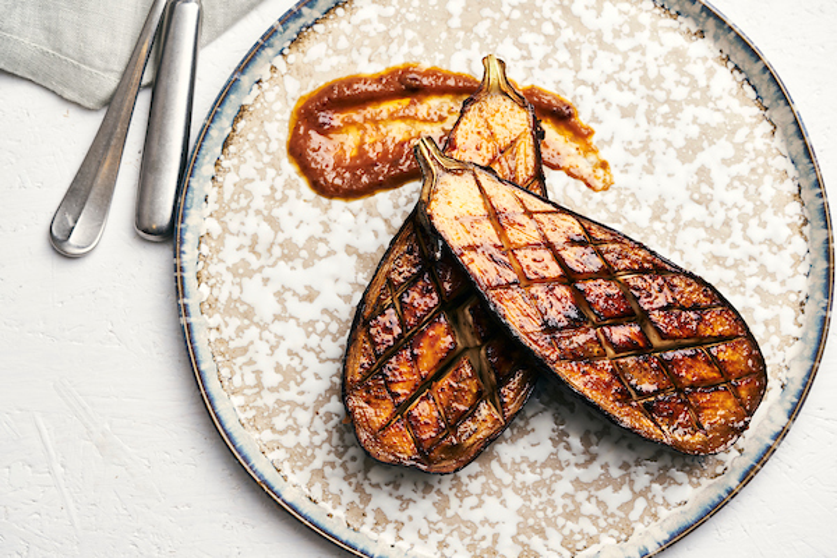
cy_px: 279
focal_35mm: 90
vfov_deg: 15.2
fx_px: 2092
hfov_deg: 22.6
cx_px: 418
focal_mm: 90
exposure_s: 1/125
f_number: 6.3
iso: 200
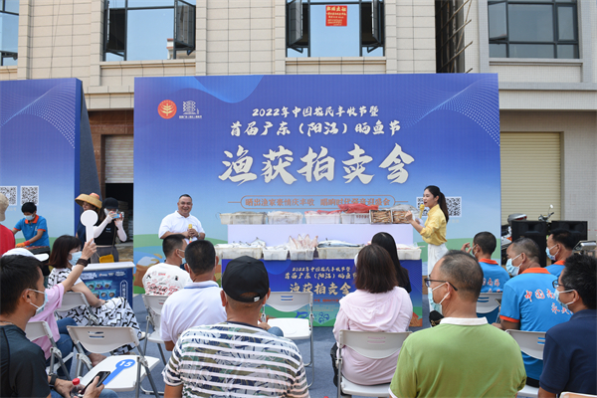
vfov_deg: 53.1
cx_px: 298
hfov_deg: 73.7
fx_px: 398
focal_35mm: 24
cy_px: 199
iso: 320
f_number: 6.3
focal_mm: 24
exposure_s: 1/400
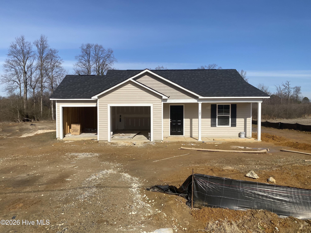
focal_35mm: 26
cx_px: 156
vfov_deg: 53.1
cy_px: 116
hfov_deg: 67.3
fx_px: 234
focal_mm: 4.25
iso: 32
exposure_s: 1/4608
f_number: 1.8
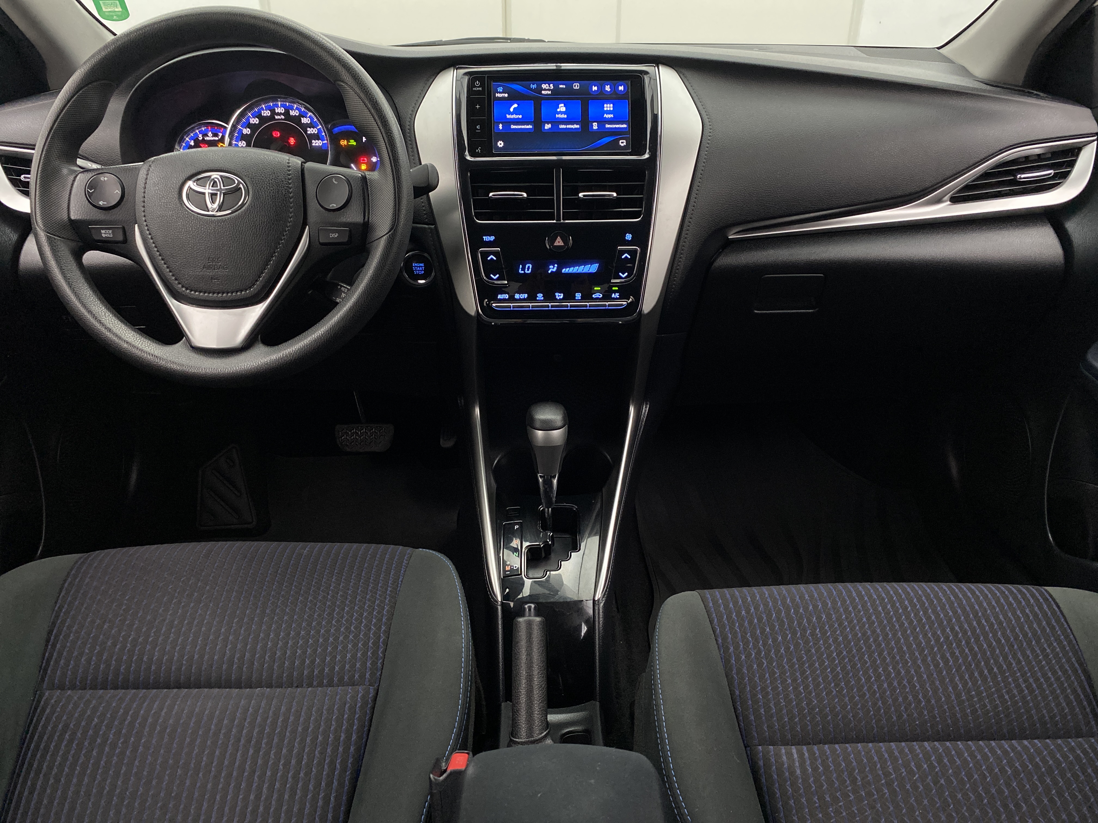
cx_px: 549
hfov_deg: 67.3
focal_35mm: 26
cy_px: 412
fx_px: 825
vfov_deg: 53.1
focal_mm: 4.25
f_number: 1.8
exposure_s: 1/60
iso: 400
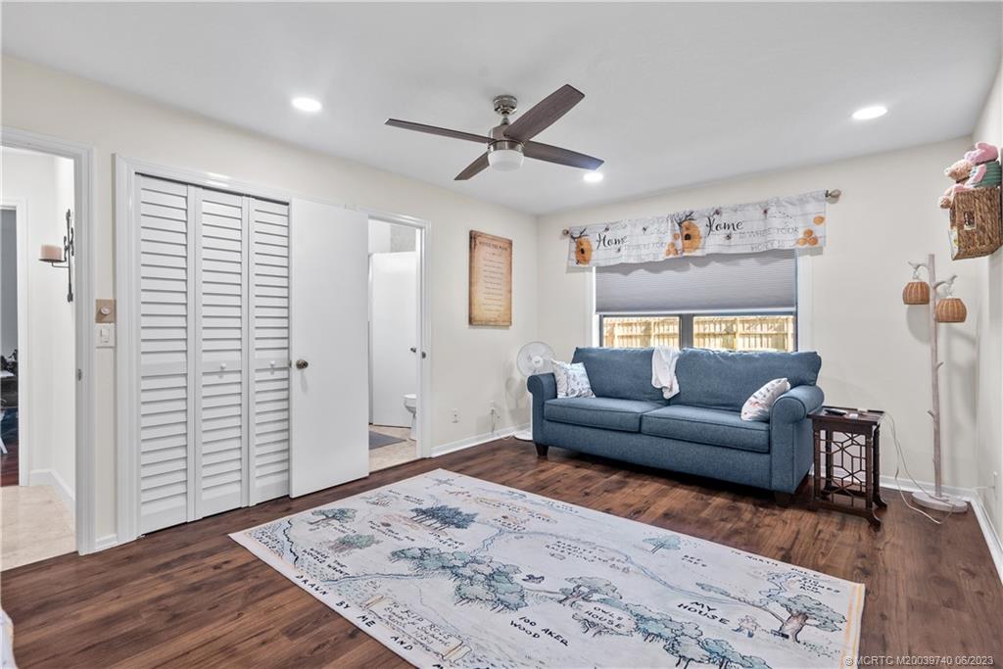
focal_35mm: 16
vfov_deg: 73.8
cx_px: 502
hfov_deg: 96.7
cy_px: 334
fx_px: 446
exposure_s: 1/3
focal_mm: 16
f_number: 8
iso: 1250
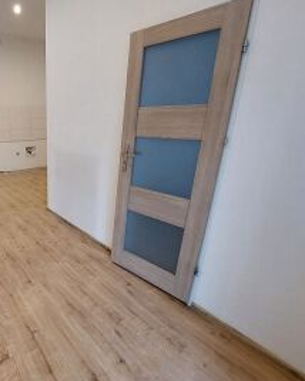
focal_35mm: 19
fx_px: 214
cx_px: 46
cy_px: 188
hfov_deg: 62.5
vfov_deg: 83.2
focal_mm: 1.74
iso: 250
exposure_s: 1/50
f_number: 2.2
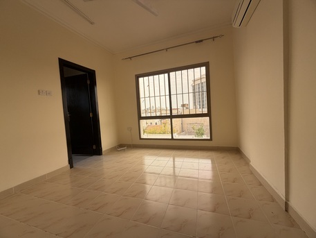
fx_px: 128
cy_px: 119
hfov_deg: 102.0
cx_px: 158
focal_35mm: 14
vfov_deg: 85.7
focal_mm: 2.22
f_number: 2.2
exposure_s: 1/121
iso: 100
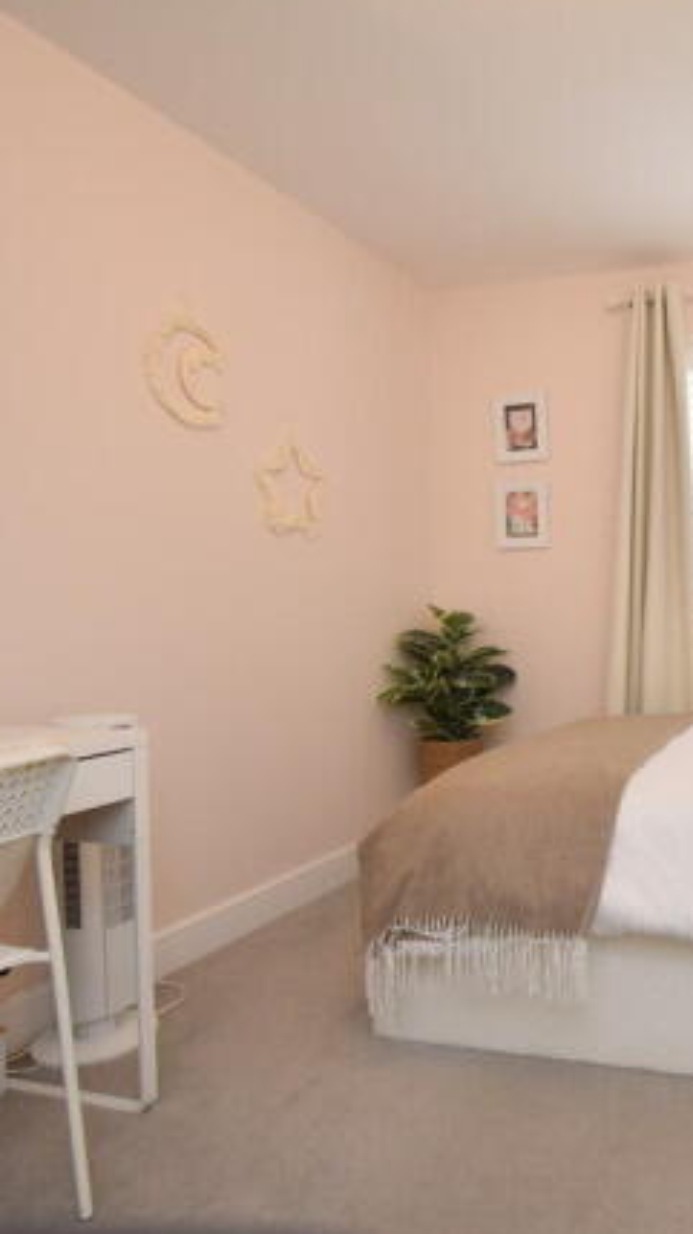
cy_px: 614
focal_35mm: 24
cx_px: 689
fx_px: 785
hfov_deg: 41.6
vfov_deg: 76.3
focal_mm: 10
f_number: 4.5
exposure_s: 1/125
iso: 800
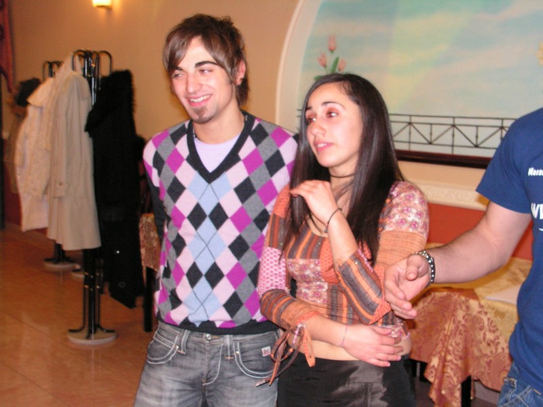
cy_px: 204
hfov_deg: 38.2
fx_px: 784
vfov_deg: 29.1
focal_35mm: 50
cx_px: 272
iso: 200
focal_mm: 8.4
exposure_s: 1/40
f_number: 3.2
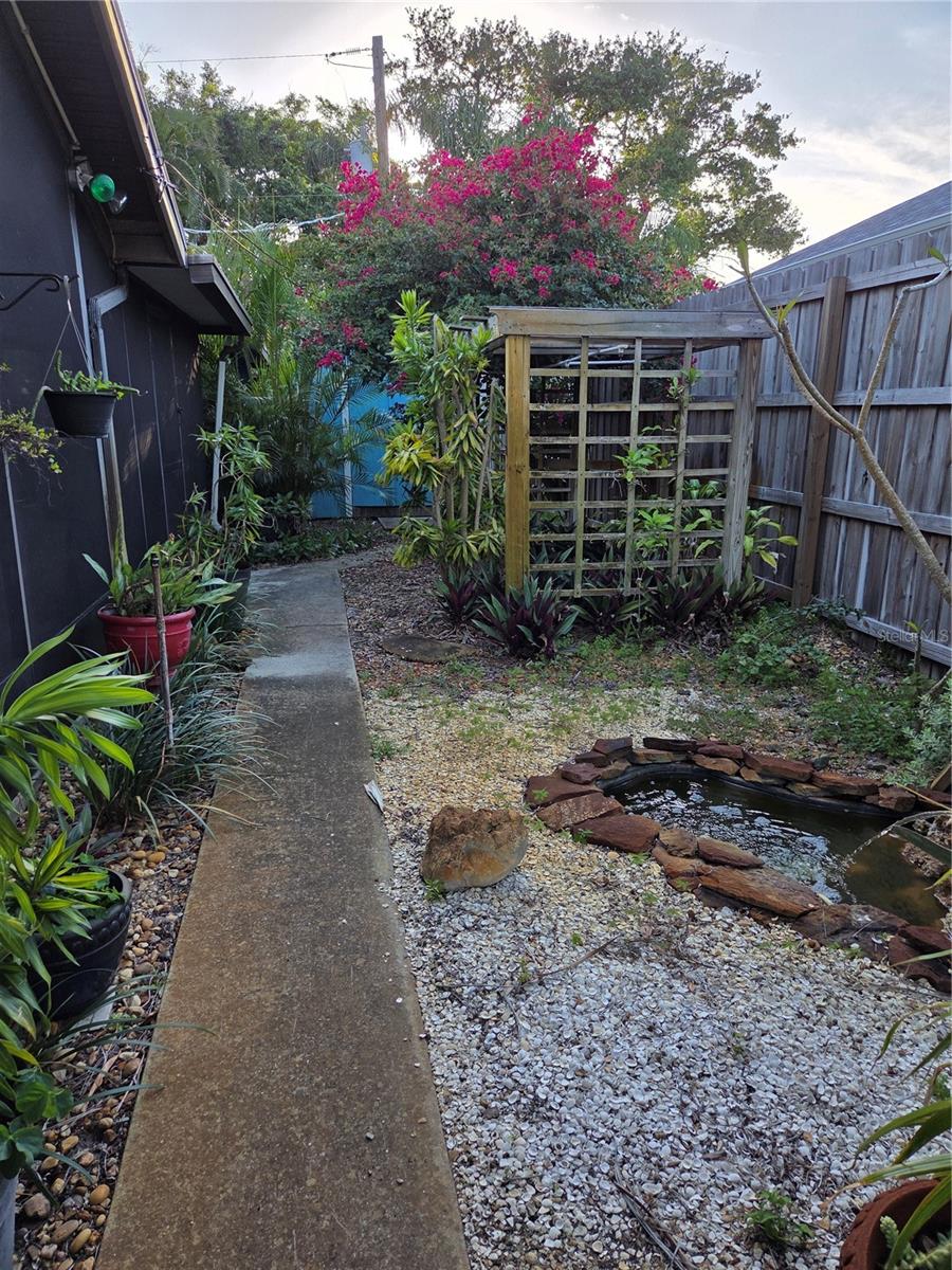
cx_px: 476
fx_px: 843
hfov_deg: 58.9
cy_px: 635
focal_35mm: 23
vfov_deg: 73.9
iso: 80
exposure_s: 1/1050
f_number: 1.8
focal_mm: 5.4
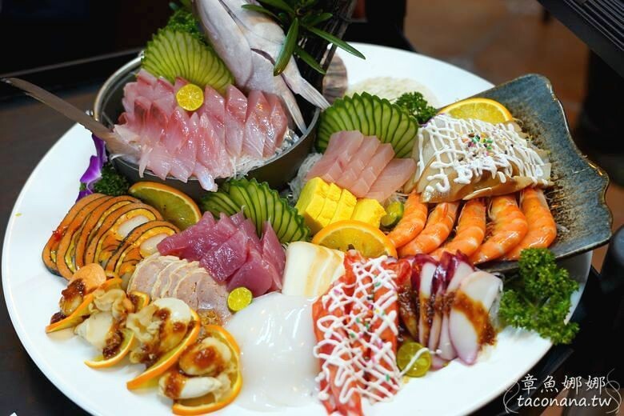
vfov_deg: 32.6
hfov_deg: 47.4
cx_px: 312
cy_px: 208
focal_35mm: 41
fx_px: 711
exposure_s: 1/50
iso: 1600
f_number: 4
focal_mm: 41
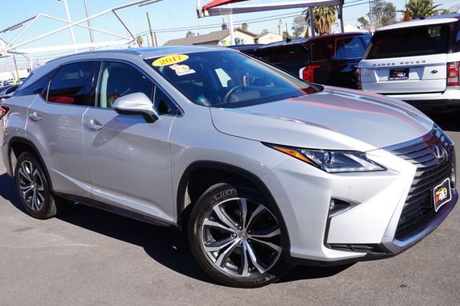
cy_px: 157
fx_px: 472
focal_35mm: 37
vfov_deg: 35.9
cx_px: 223
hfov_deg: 51.9
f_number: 13
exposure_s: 1/80
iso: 100
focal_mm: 22
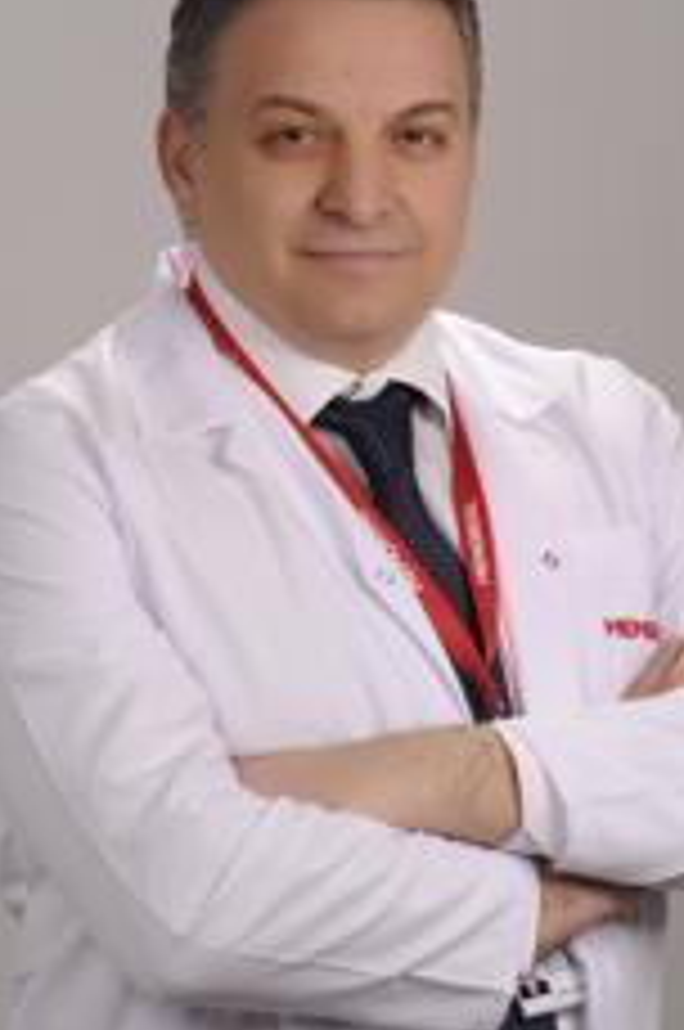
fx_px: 6403
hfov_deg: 6.1
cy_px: 526
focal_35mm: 224
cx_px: 315
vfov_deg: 9.2
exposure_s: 1/200
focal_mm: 125
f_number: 18
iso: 200
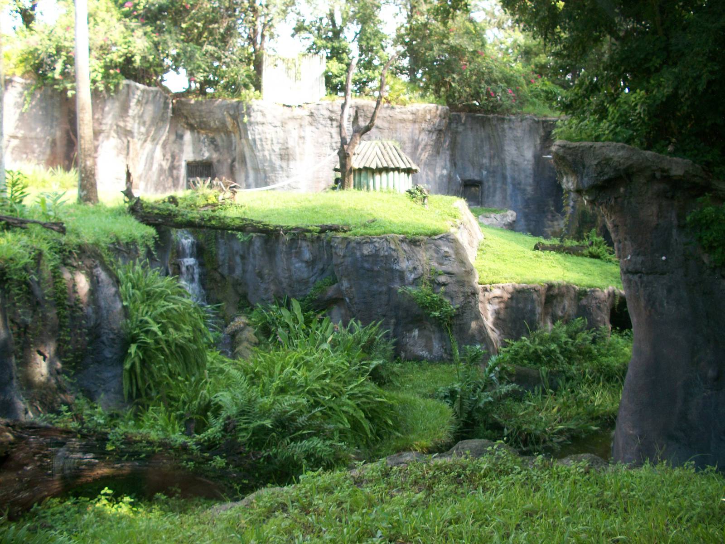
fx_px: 733
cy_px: 272
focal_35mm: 35
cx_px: 362
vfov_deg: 40.7
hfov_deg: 52.6
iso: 80
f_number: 3.1
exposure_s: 1/50
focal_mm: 6.3
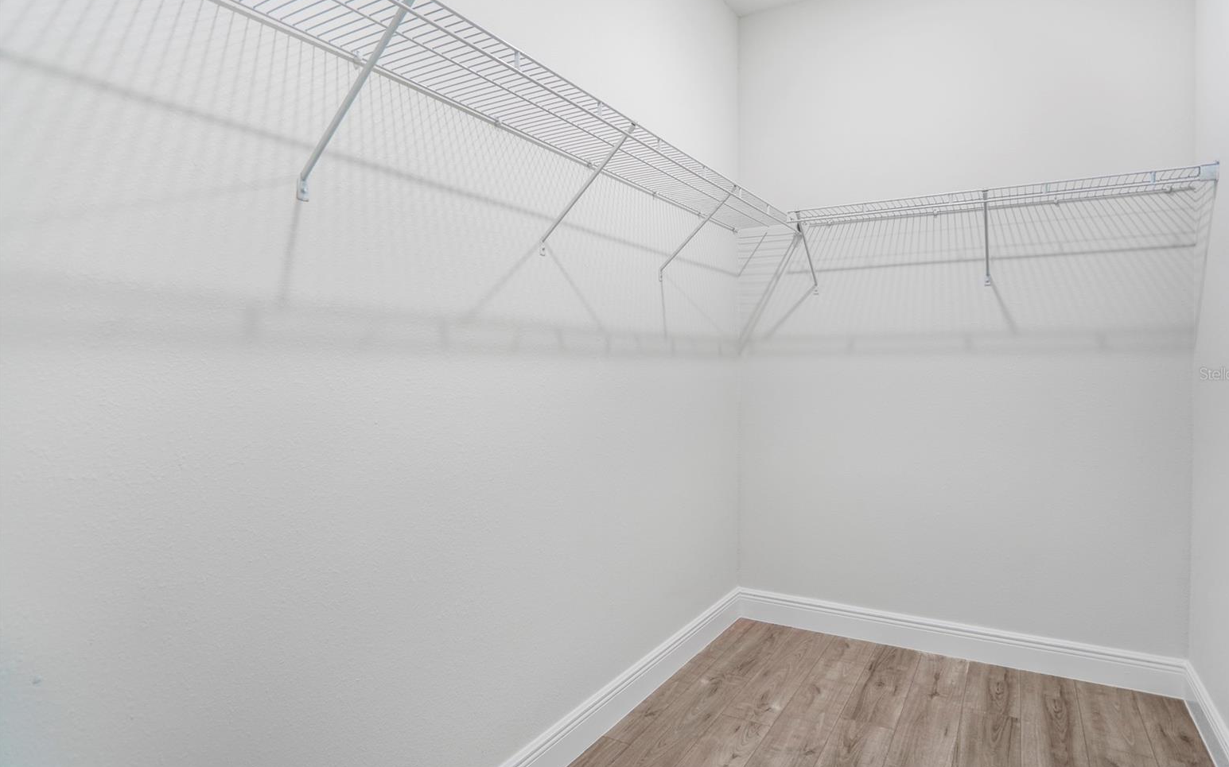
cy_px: 374
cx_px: 634
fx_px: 636
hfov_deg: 88.0
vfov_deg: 62.2
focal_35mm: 19
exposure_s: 1/40
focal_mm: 12
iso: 100
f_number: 2.2
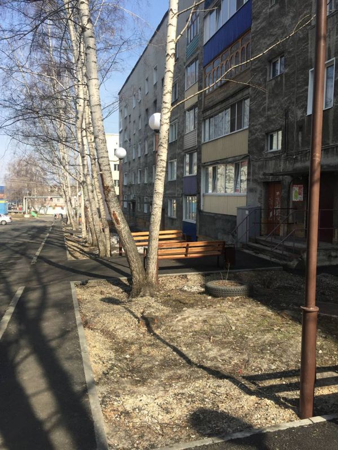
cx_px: 169
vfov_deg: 61.7
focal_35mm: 29
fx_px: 378
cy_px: 225
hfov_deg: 48.2
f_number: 2.2
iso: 32
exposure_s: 1/1068
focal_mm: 4.15
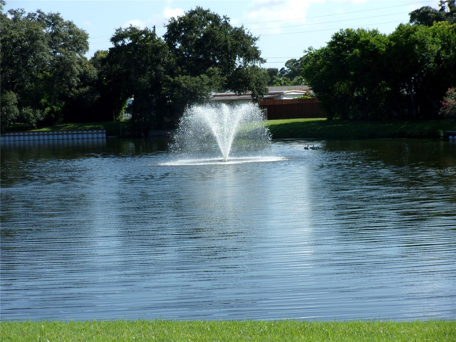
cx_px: 228
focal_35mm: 95
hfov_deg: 20.7
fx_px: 1251
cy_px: 171
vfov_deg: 15.6
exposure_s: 1/300
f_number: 5.8
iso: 80
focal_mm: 16.9
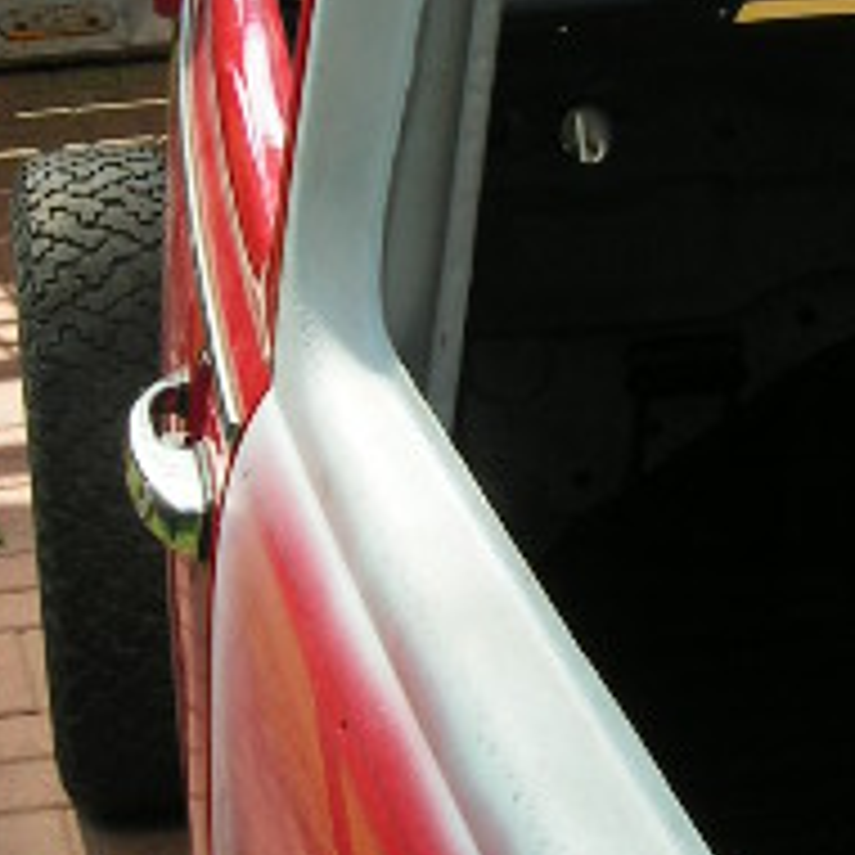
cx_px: 477
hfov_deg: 15.4
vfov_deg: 15.4
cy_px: 274
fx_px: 3158
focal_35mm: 113
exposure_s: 1/125
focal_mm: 6.3
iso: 50
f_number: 5.6
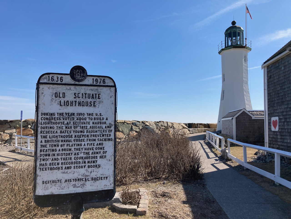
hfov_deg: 63.4
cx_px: 146
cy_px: 110
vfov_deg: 49.7
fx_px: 235
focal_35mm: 28
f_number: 1.8
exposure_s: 1/3003
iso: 20
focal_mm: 3.99
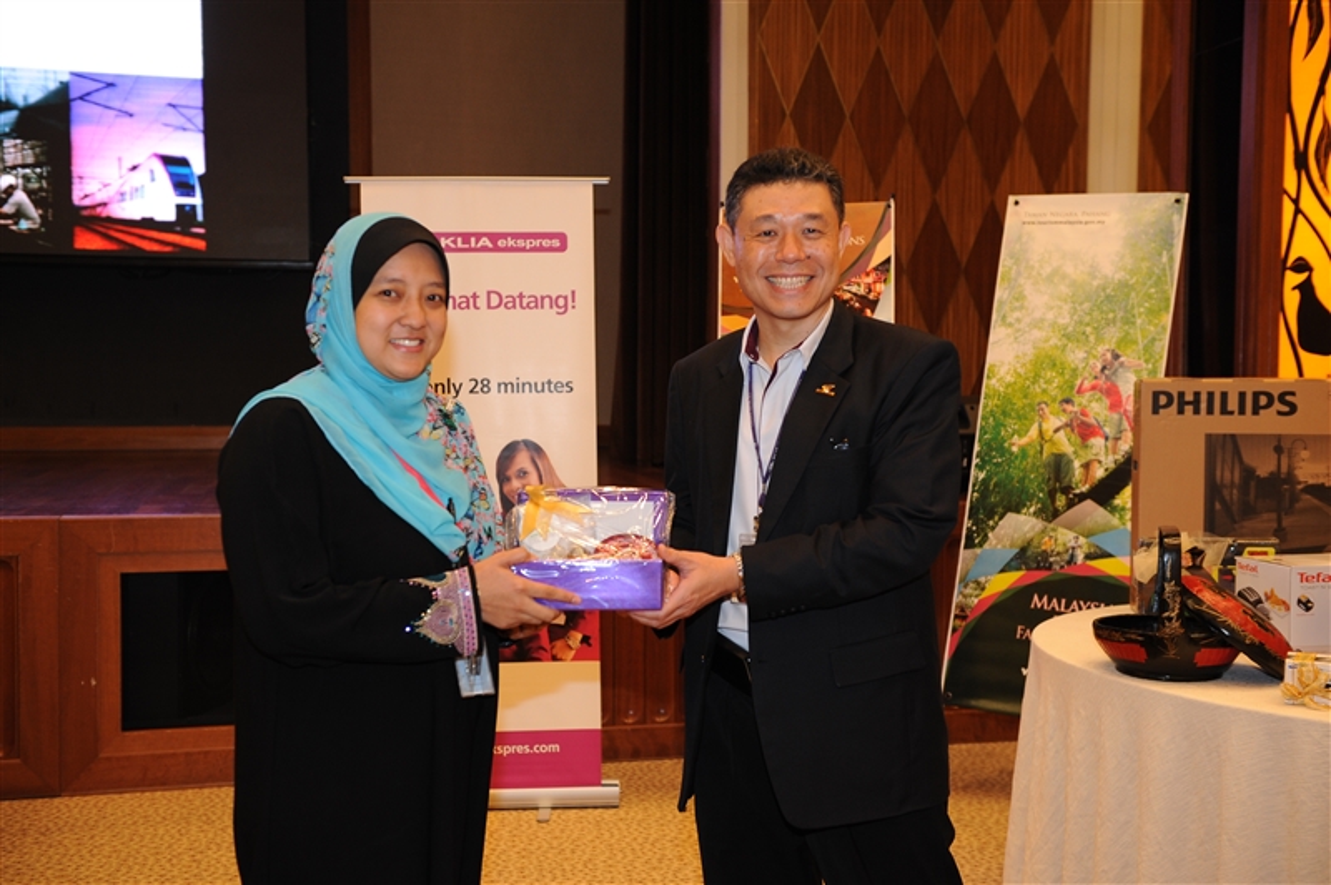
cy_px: 442
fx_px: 1552
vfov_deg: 31.8
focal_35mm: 42
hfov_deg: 46.4
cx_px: 666
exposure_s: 1/60
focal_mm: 42
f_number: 3.5
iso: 1000
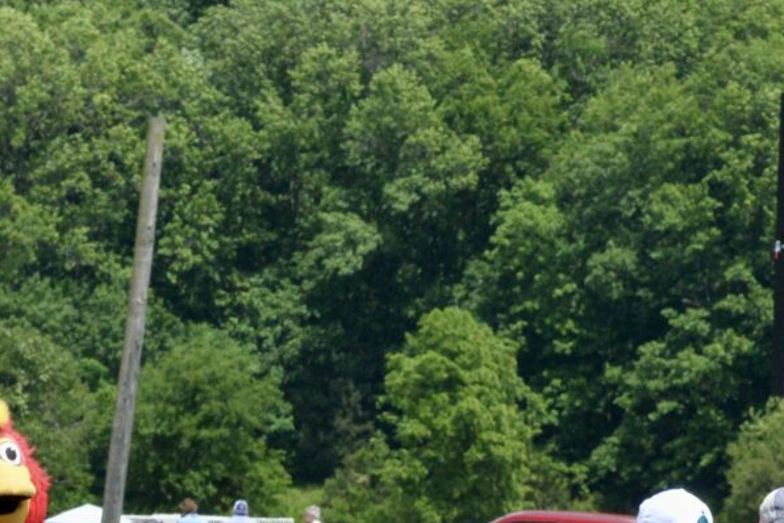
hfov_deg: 5.6
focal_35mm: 365
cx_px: 270
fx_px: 7952
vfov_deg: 3.7
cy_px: 976
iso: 1250
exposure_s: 1/2000
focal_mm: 85
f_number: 11
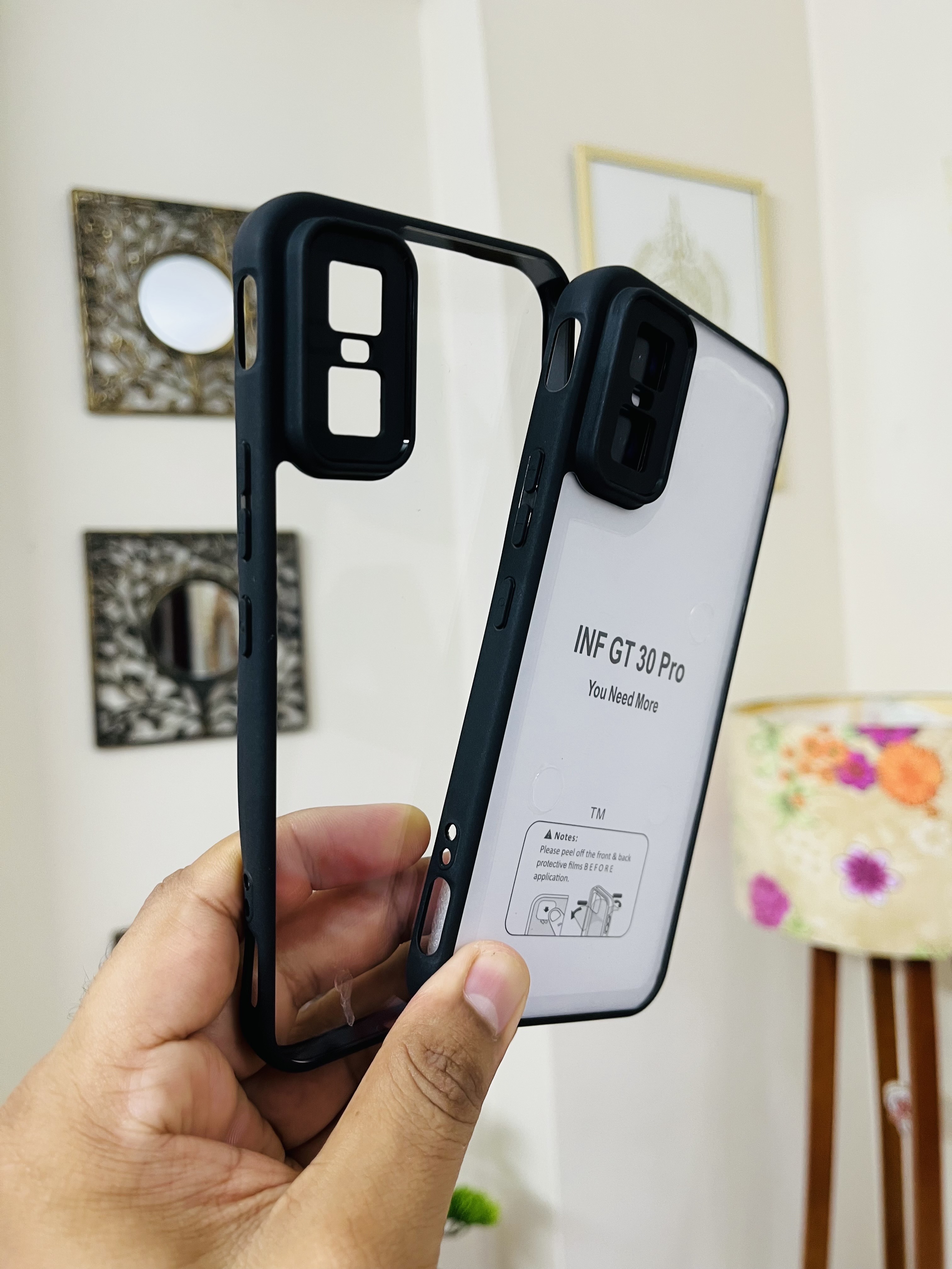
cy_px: 634
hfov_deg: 53.1
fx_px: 953
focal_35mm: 26
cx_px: 476
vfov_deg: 67.3
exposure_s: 1/50
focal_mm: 5.1
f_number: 1.6
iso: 80
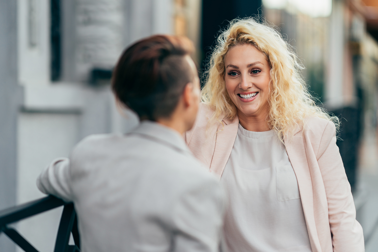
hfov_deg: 23.9
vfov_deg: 16.1
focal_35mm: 85
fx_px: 892
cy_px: 126
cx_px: 189
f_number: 1.4
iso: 100
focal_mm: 85
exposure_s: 1/1000
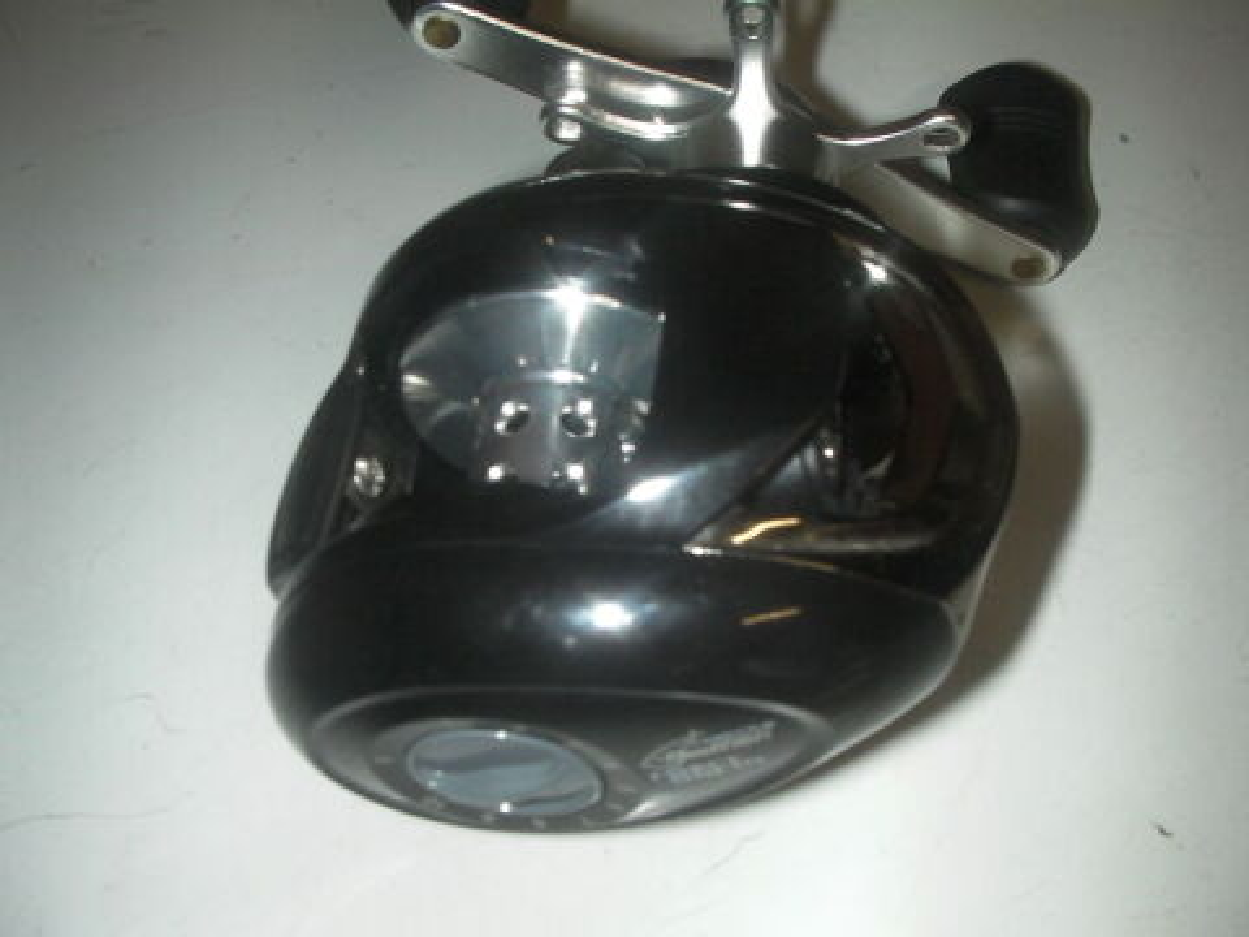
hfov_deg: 49.0
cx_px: 624
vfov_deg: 37.7
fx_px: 1371
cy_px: 468
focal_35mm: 38
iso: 200
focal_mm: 6.3
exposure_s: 1/30
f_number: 5.6
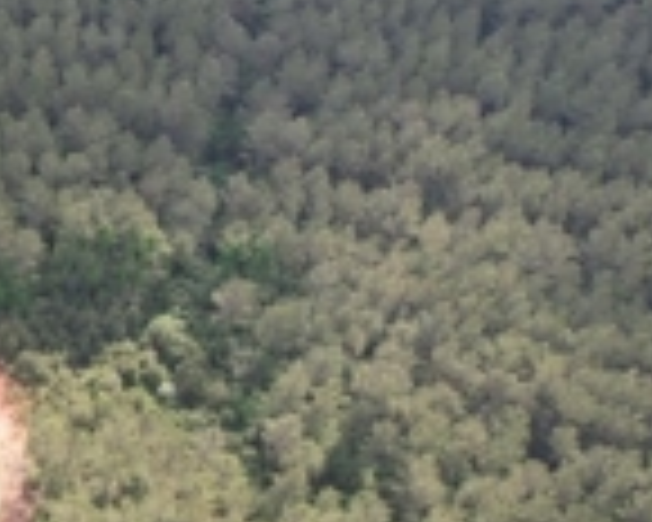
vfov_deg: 23.4
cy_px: 441
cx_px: -220
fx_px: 1235
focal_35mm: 64
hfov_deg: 25.1
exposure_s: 1/400
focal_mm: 8.38
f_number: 2.8
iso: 100
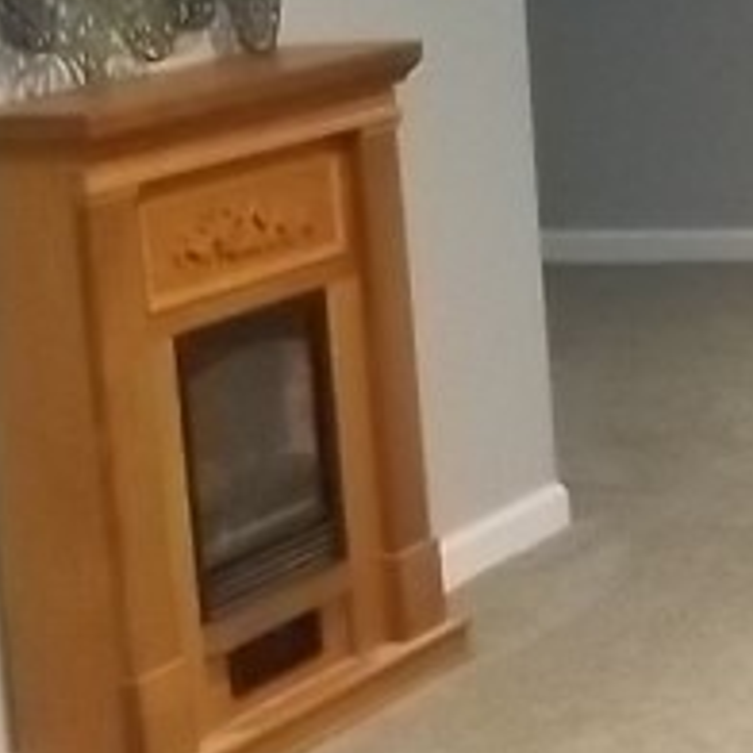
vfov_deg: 11.8
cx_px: 1030
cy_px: 484
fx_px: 3642
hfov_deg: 11.4
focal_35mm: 148
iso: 400
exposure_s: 1/30
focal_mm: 5.7
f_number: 2.9
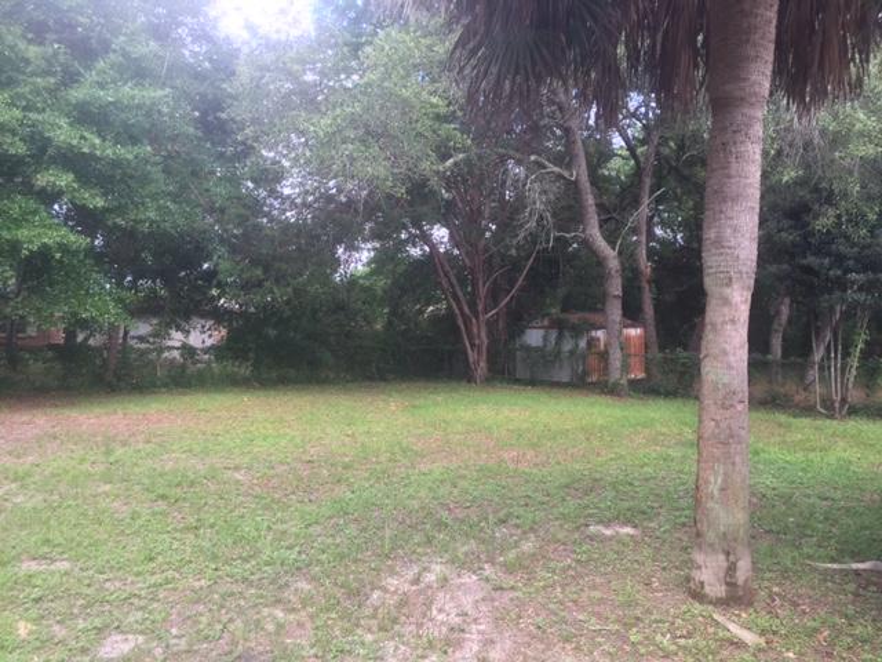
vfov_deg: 48.2
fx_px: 739
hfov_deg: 61.7
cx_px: 441
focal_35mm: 29
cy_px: 331
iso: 40
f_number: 2.2
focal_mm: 4.15
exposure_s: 1/120
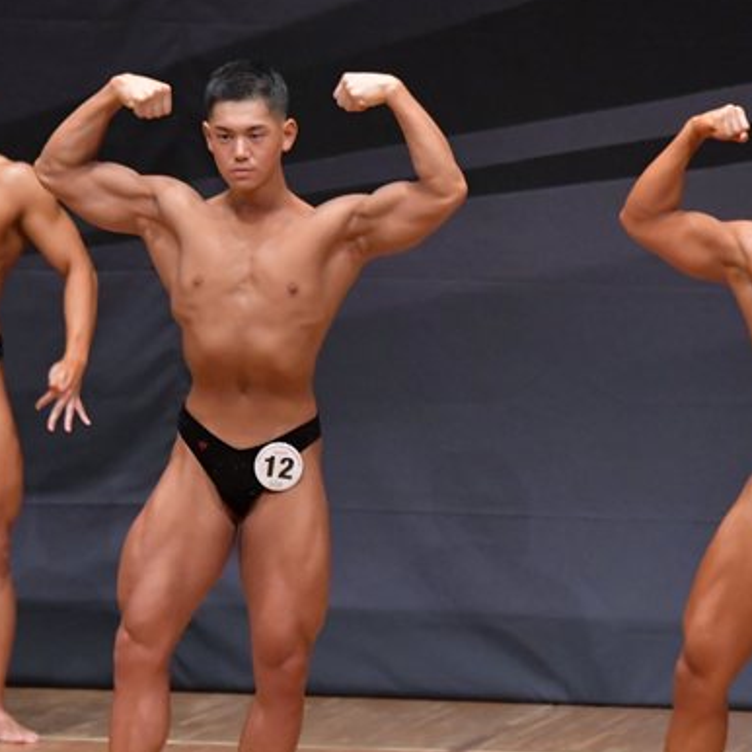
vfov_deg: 3.8
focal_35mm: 460
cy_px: 489
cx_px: 447
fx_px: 11306
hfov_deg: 3.8
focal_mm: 180
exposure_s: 1/400
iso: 6400
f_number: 5.6
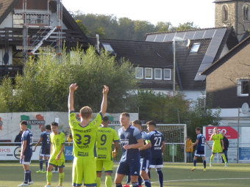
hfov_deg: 11.0
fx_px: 1293
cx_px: 160
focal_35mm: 179
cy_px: 102
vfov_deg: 8.3
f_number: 5.3
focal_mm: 24.2
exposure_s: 1/80
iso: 80
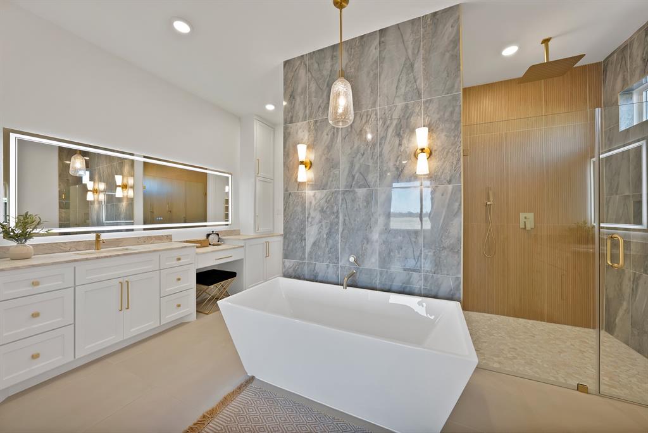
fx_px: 216
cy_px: 216
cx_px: 324
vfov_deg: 90.1
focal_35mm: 12
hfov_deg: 112.6
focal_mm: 12
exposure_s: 1/3
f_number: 9
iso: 640
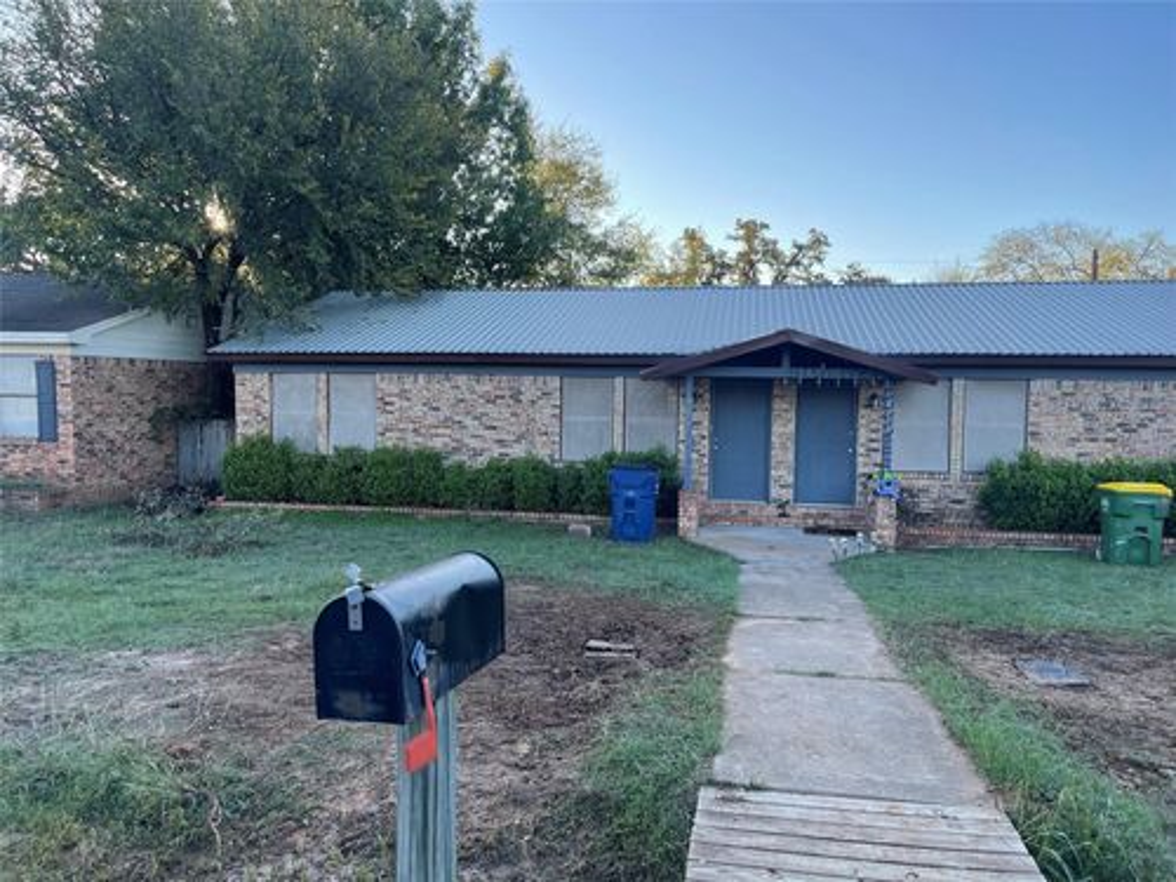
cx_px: 588
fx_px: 883
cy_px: 441
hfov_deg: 67.3
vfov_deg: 53.1
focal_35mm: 26
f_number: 1.6
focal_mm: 5.1
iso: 32
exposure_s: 1/530
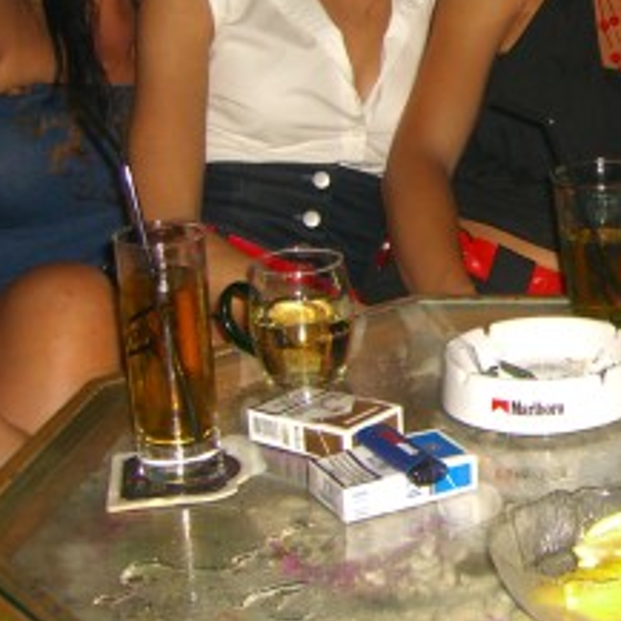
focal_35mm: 93
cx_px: 710
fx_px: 1888
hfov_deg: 17.9
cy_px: 132
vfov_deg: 18.5
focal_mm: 7.9
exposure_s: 1/60
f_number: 2.8
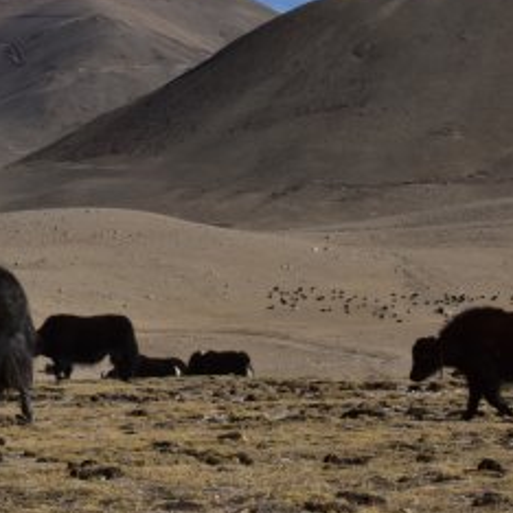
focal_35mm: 183
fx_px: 3070
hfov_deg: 9.4
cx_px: -110
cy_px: 169
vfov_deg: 9.5
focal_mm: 55
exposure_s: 1/125
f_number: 32
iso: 200
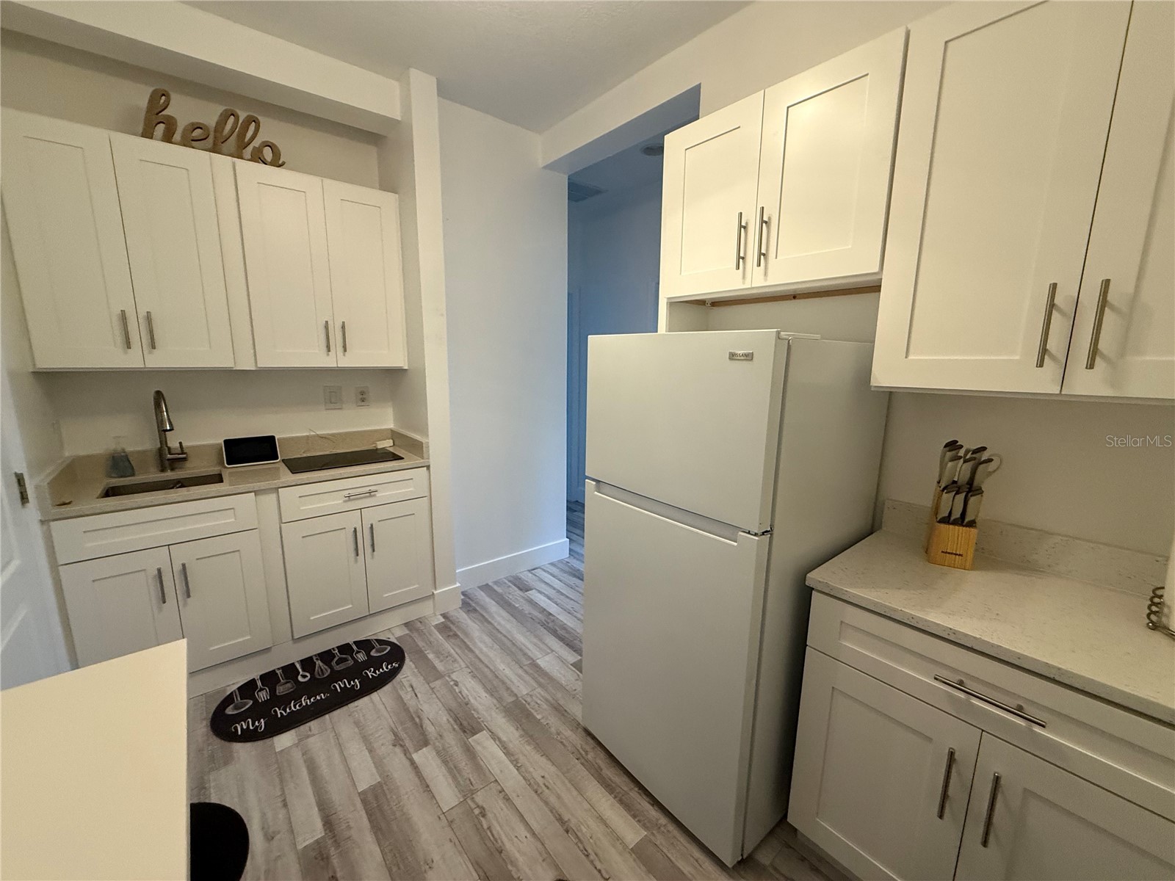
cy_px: 440
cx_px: 588
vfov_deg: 85.7
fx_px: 475
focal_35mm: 14
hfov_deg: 102.1
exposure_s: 1/60
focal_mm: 2.22
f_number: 2.2
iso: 400
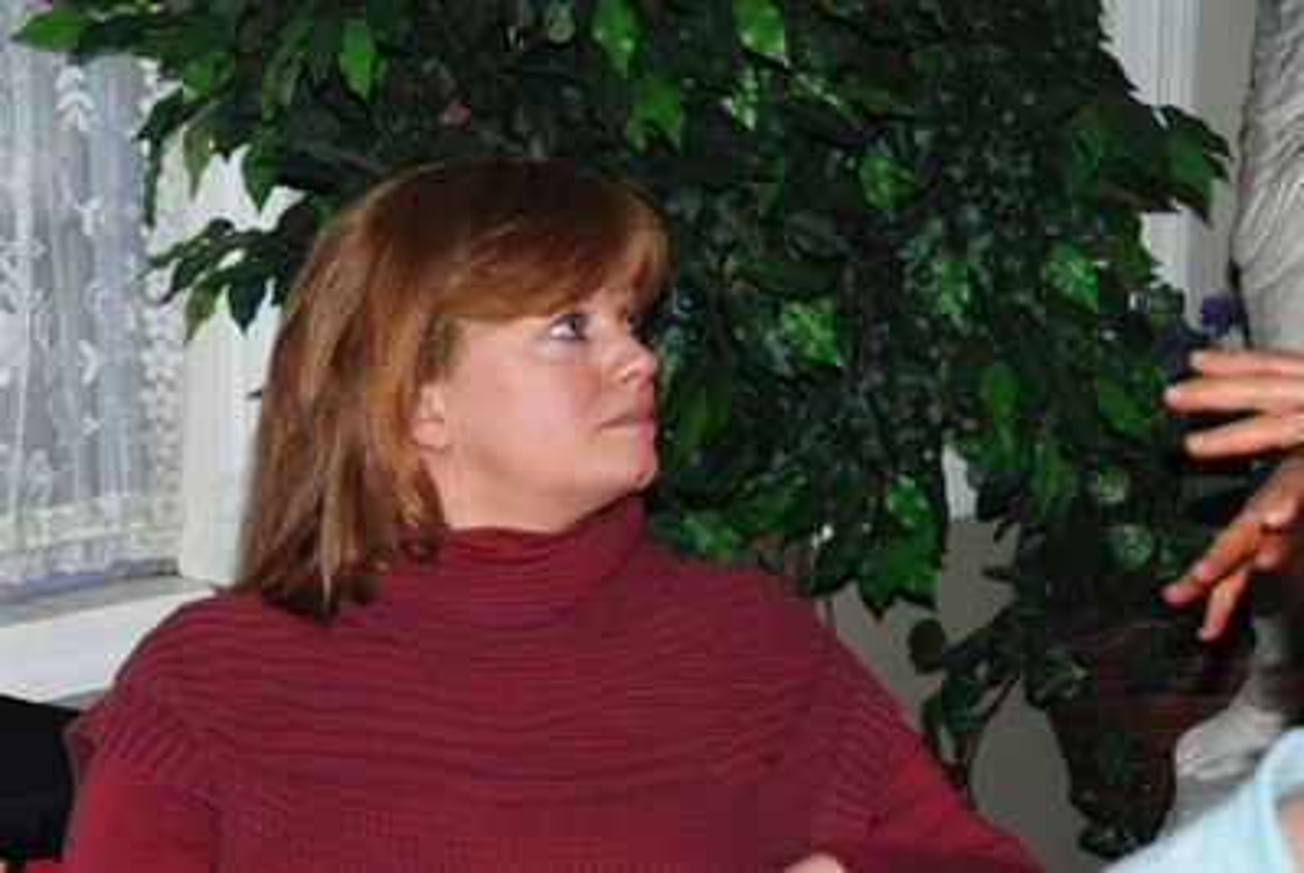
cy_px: 436
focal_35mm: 128
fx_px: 4623
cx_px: 652
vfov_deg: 10.8
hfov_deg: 16.1
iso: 100
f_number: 5.6
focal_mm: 85
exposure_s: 1/60
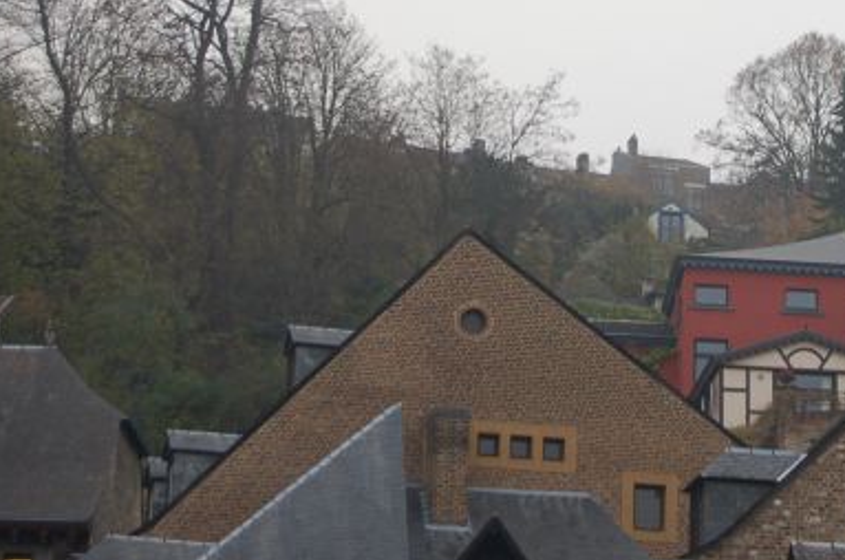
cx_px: 684
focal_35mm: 138
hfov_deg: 14.8
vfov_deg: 9.9
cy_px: 110
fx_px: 3230
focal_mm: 55
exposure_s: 1/180
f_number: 5.6
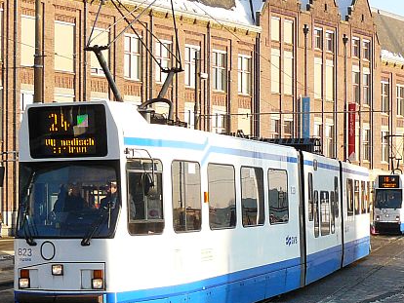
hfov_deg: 21.9
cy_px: 223
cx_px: 263
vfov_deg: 16.5
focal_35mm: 89
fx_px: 1039
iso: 100
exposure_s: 1/250
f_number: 5
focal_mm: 6
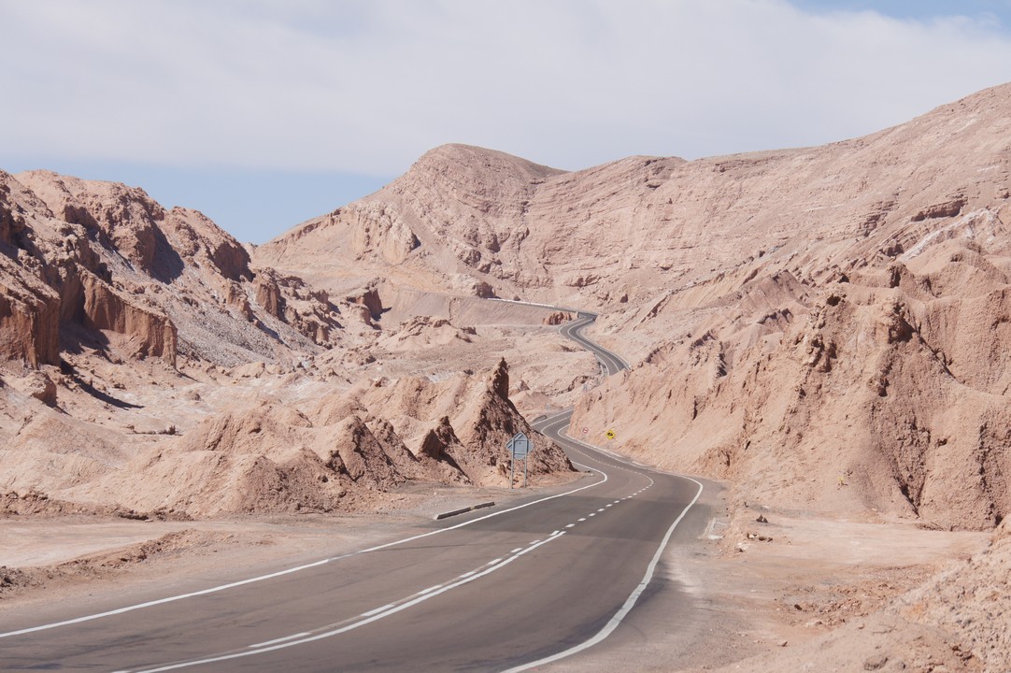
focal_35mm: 153
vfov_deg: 9.0
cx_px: 506
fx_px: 4294
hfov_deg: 13.4
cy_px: 336
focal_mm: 102
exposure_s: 1/640
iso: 200
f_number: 9
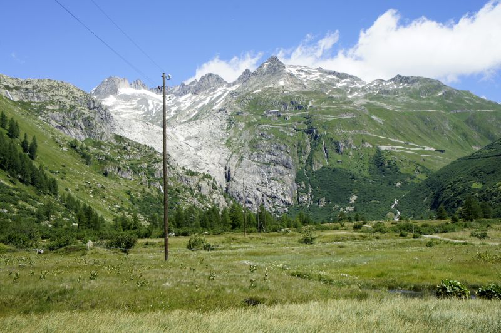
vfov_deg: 31.8
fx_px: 584
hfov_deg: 46.4
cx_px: 250
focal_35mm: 42
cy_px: 166
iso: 200
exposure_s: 1/160
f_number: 13
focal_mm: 28
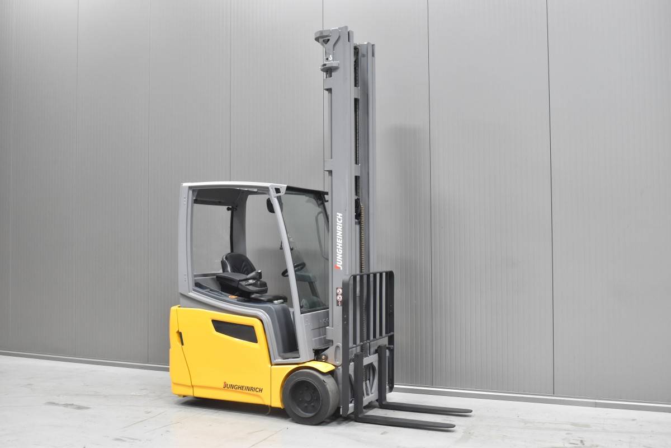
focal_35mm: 36
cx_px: 336
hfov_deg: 53.1
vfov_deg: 36.9
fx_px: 671
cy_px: 224
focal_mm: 24
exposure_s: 1/25
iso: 1600
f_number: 5.6
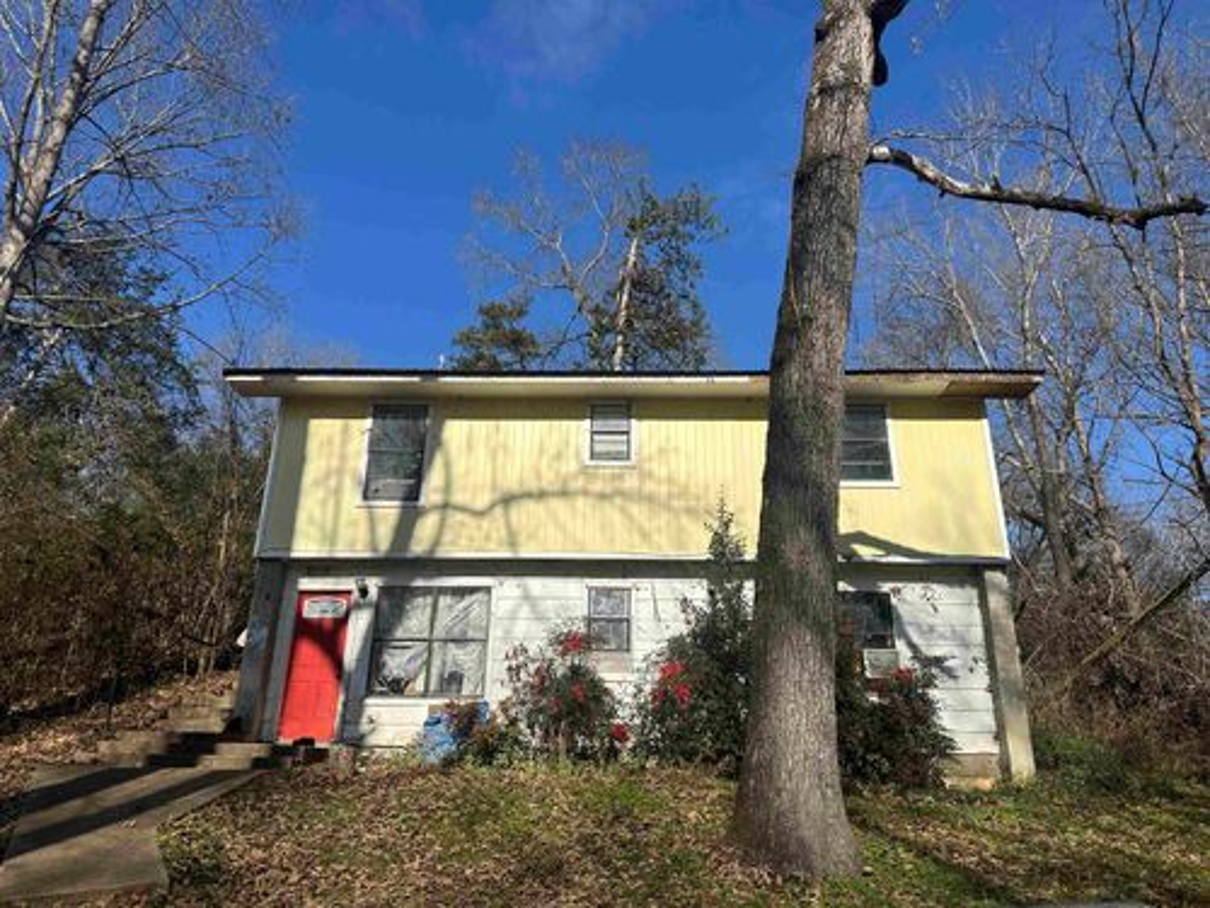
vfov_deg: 56.8
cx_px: 605
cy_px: 454
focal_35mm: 24
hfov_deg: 71.6
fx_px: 839
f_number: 1.78
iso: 80
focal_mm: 6.86
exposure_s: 1/6623
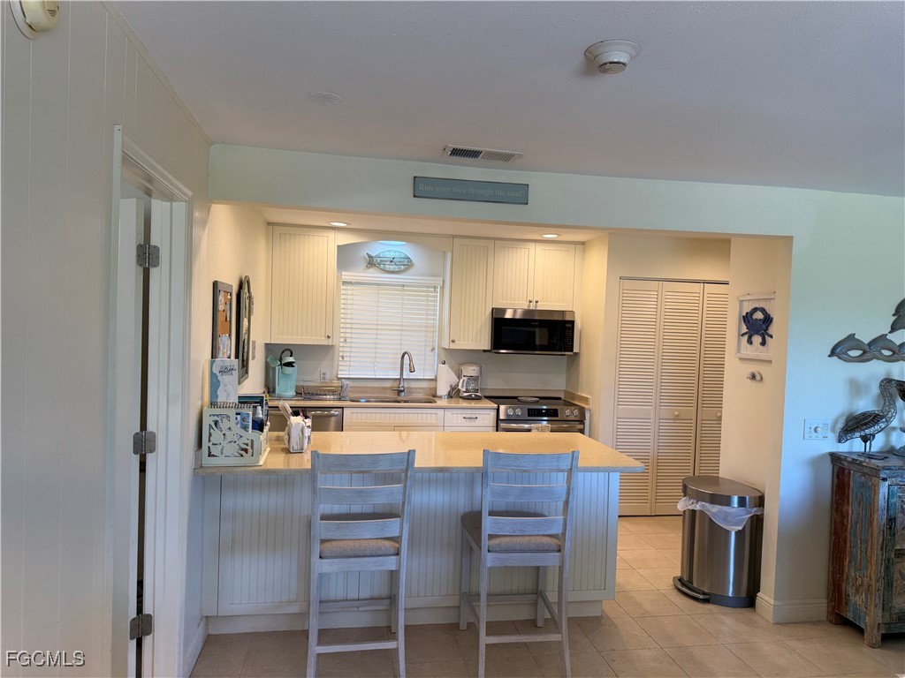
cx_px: 452
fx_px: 627
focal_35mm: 24
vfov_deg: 56.8
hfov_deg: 71.6
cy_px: 339
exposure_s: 1/120
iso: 100
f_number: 1.78
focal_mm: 6.76
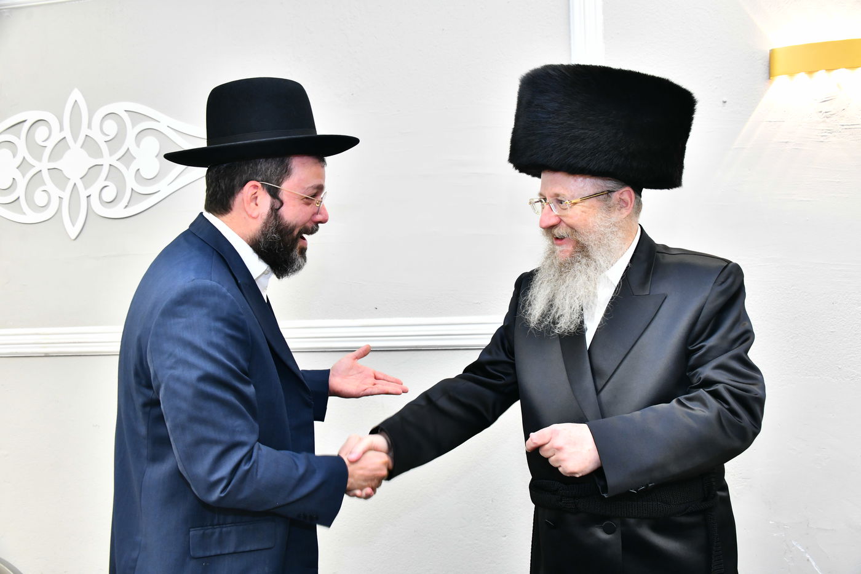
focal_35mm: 34
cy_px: 287
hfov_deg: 55.8
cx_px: 430
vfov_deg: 38.9
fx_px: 813
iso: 2000
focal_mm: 34
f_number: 5.6
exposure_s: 1/125
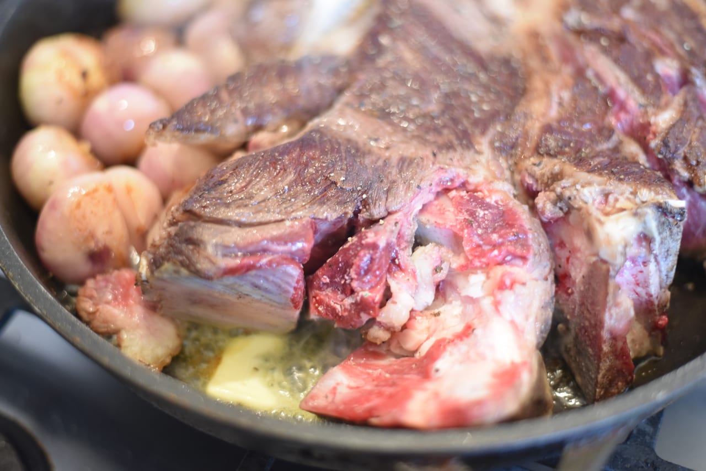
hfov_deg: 39.6
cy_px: 236
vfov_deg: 27.0
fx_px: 981
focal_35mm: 50
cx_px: 353
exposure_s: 1/60
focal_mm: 50
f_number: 1.8
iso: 1800
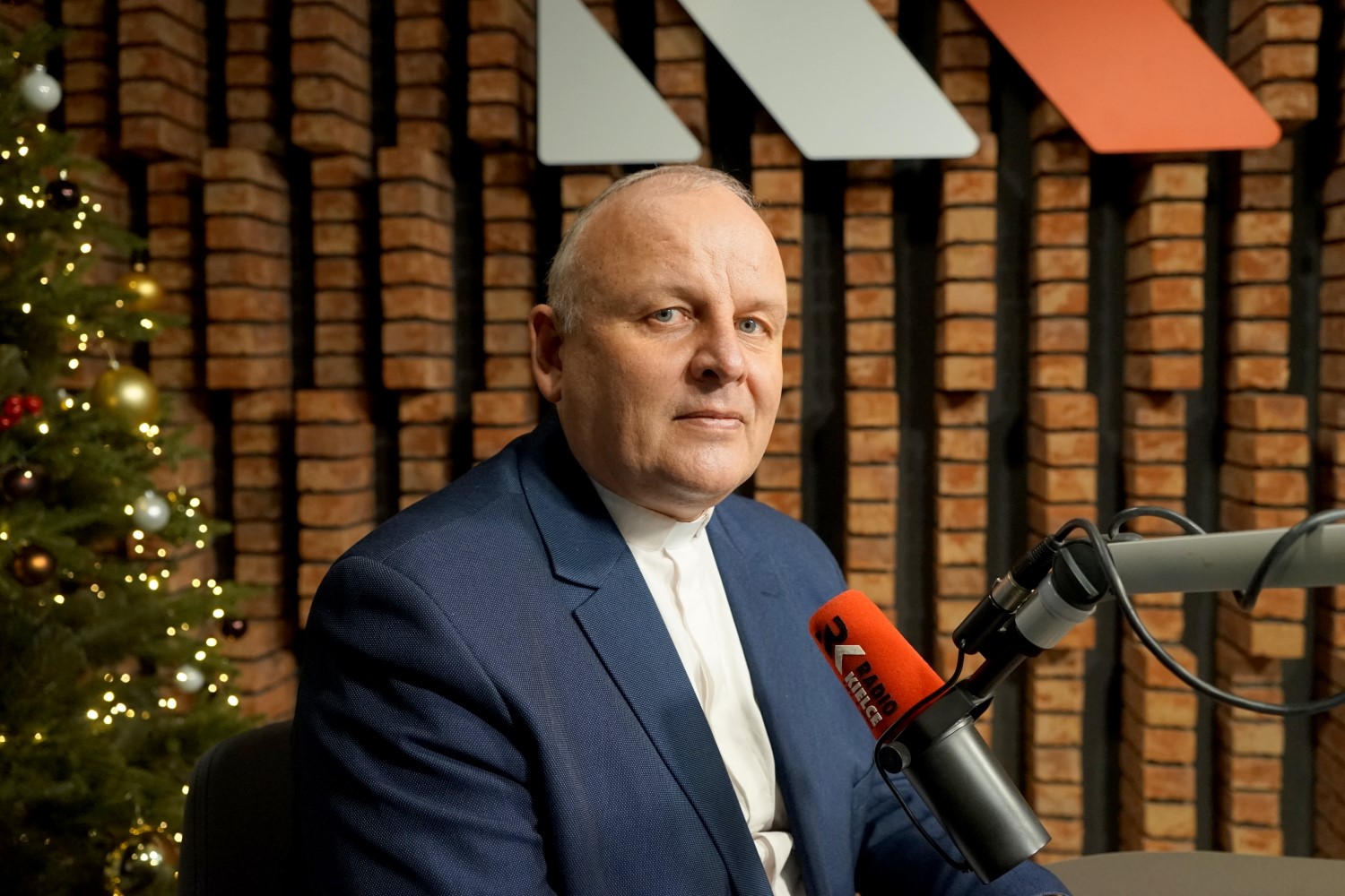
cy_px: 448
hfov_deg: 58.7
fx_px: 1195
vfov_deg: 41.1
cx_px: 672
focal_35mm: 32
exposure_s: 1/160
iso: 2500
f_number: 4
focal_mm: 32
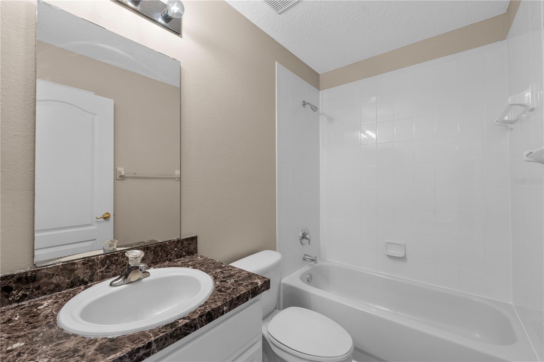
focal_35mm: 14
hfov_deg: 104.3
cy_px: 181
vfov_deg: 81.2
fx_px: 211
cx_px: 272
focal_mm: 14
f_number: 8
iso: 320
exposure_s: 1/5
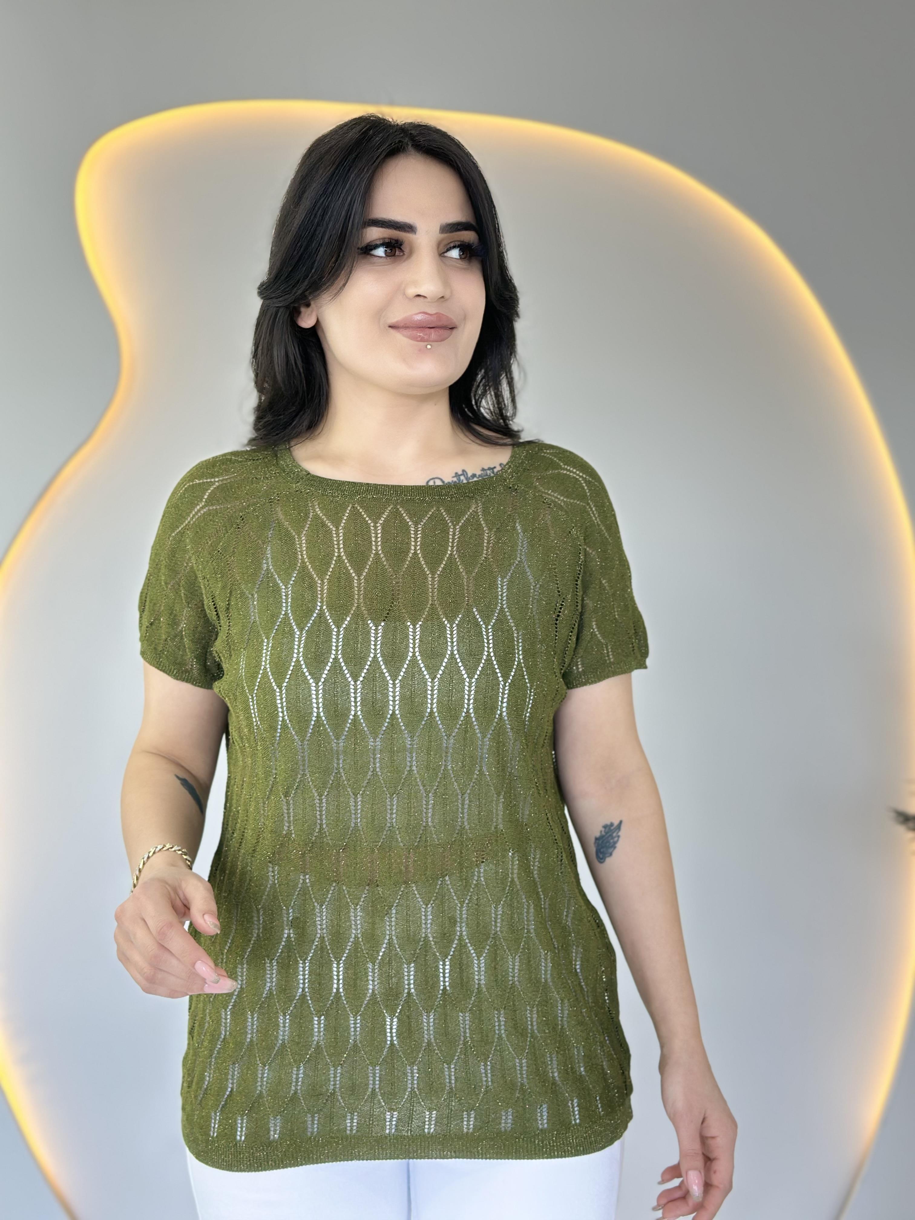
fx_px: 1692
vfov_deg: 39.7
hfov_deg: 30.3
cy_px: 610
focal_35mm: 48
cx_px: 458
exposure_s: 1/100
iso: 80
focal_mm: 6.86
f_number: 1.78
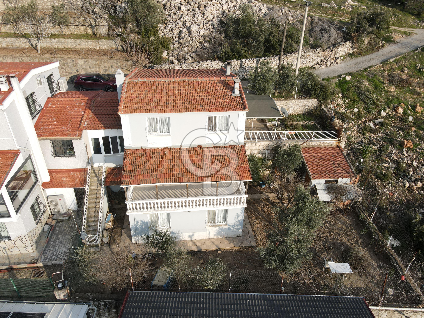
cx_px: 212
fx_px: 294
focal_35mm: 24
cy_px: 159
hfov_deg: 71.6
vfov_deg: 56.8
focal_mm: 4.5
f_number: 2.8
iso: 100
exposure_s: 1/500
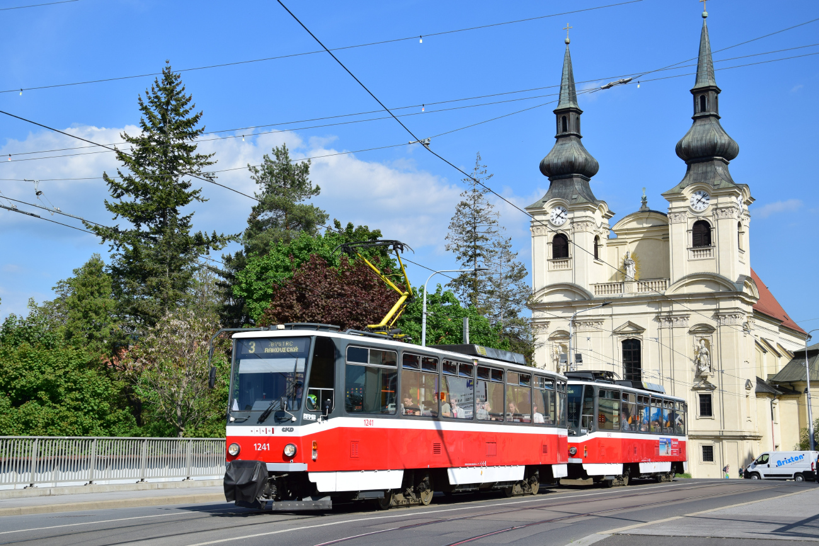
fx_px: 1194
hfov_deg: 37.8
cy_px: 273
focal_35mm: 52
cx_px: 410
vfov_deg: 25.8
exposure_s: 1/1000
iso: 200
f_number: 6.3
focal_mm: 35
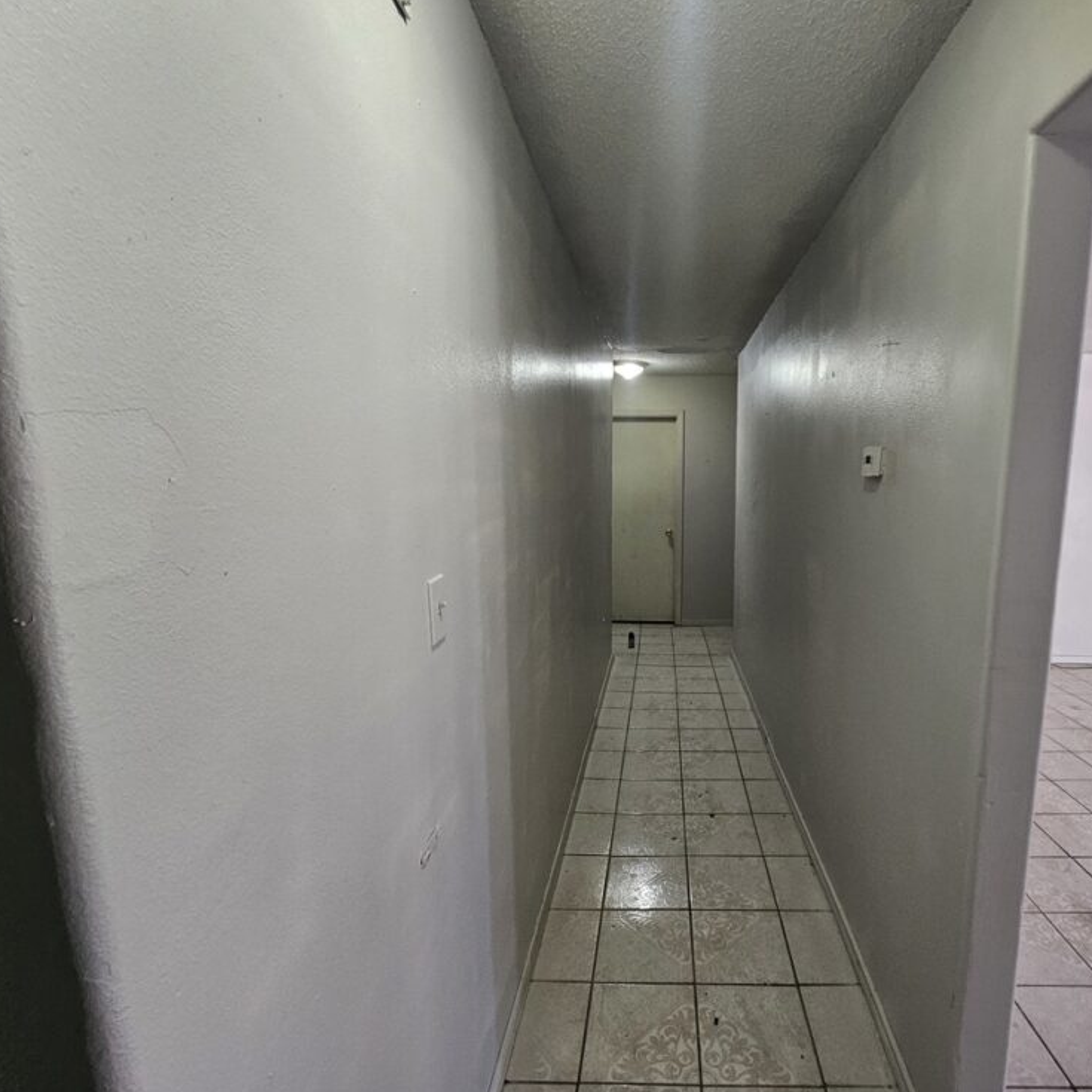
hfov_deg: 86.5
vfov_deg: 87.4
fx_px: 571
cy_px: 562
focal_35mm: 16
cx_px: 646
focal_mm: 1.7
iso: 200
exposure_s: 1/60
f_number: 2.2
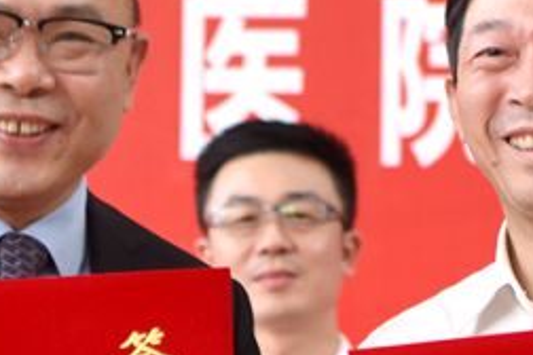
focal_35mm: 165
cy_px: 318
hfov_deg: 12.4
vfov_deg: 8.3
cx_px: 309
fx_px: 2443
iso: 640
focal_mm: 52
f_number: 2.8
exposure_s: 1/60
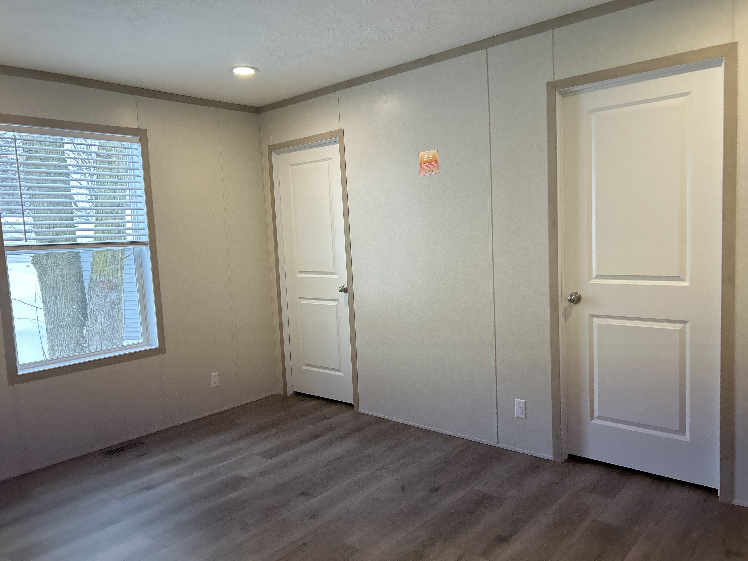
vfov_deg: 53.1
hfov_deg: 67.3
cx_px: 374
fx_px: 562
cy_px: 280
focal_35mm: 26
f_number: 1.5
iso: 64
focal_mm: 5.7
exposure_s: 1/155
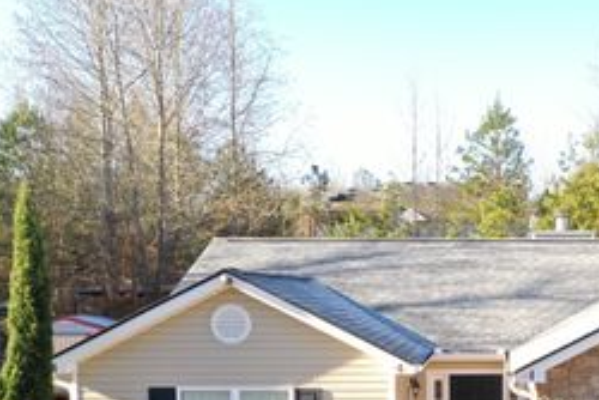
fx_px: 932
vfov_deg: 23.5
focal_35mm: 56
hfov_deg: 34.0
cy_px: 370
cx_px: 520
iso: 100
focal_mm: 10.26
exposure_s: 1/160
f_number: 4.5
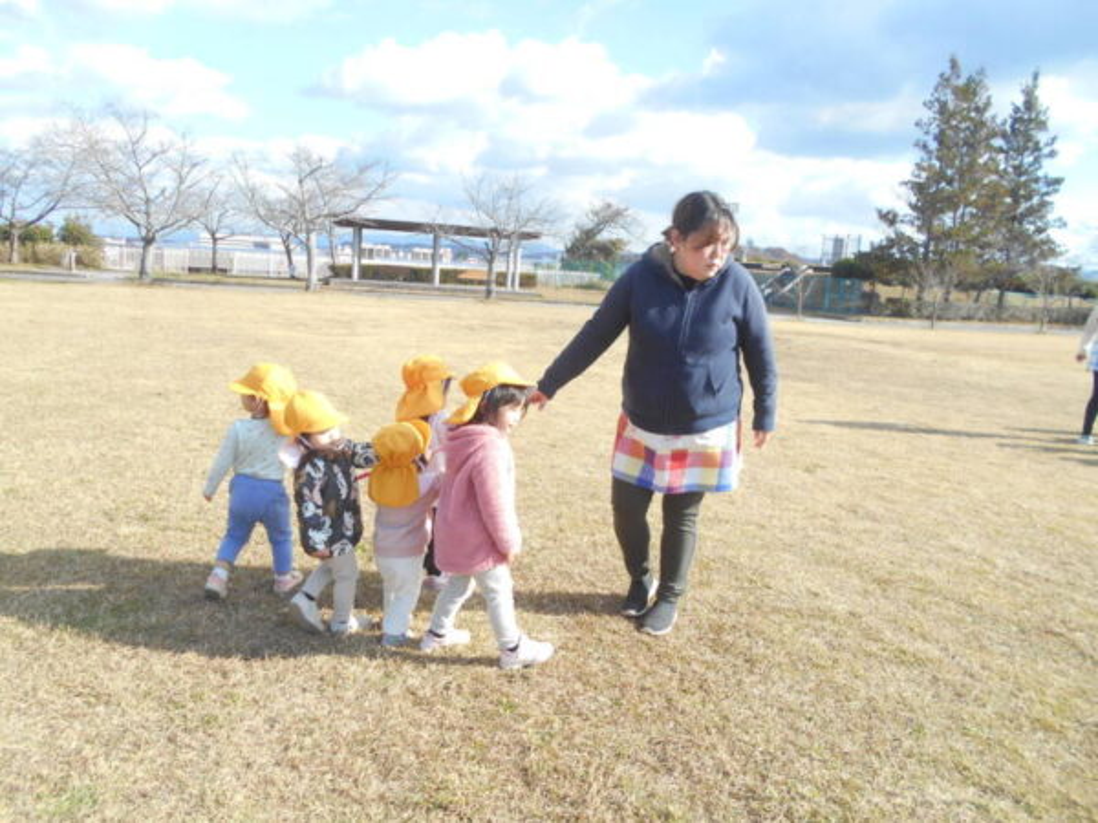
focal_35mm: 26
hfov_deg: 67.3
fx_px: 825
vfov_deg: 53.1
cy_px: 412
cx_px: 549
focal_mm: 4.6
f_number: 3.2
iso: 80
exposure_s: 1/320
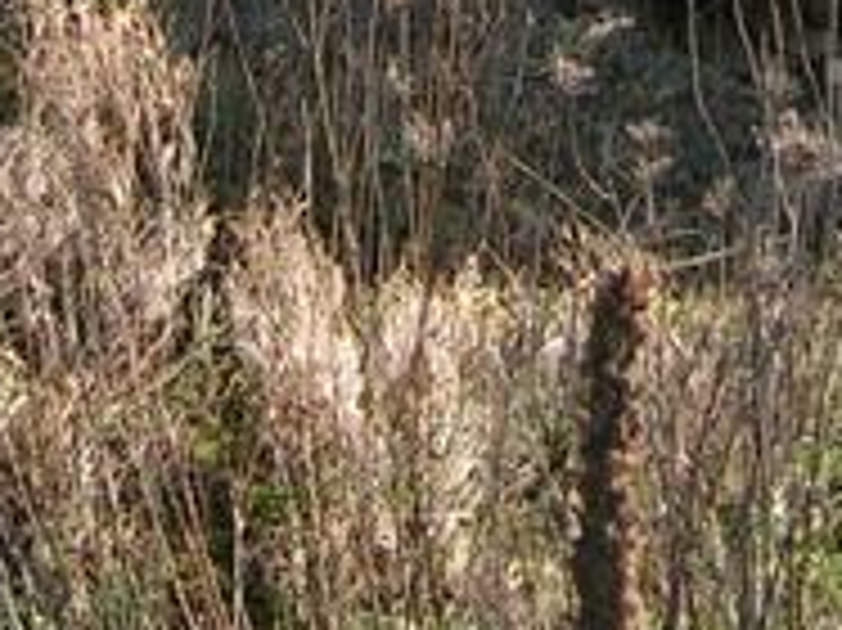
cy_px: -684
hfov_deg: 13.1
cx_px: 648
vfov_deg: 9.2
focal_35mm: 150
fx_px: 3646
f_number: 2.8
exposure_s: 1/412
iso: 50
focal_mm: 5.4
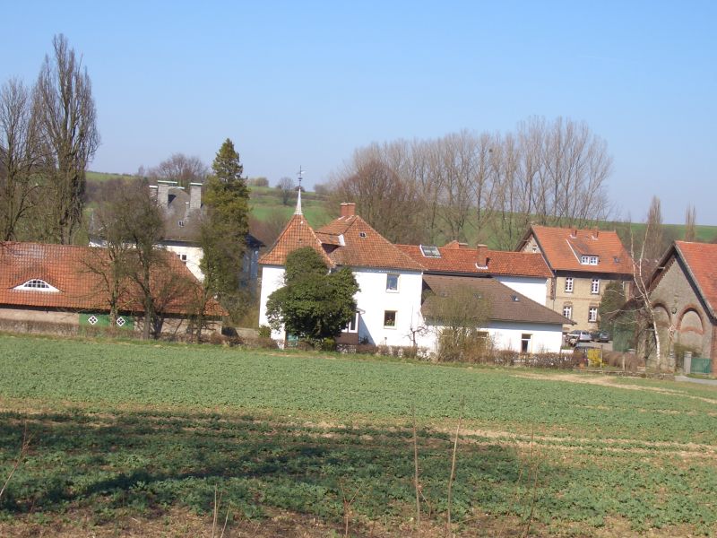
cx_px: 358
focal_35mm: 62
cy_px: 269
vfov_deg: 23.7
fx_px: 1284
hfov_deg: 31.2
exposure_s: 1/250
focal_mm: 10.2
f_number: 5.6
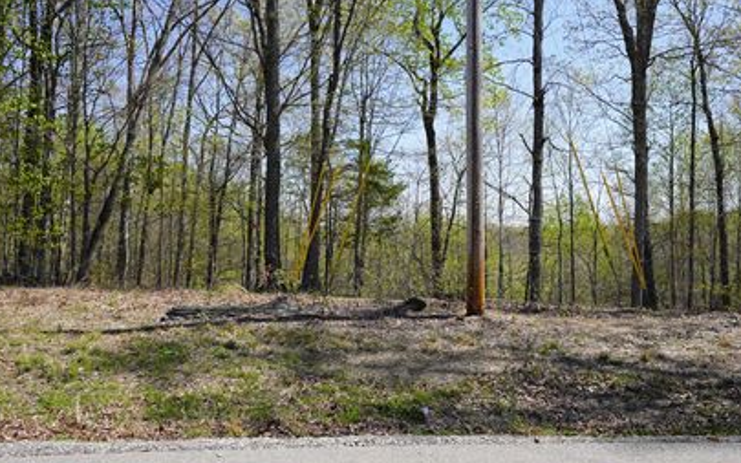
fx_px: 687
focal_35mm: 34
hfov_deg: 56.6
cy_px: 213
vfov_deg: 37.2
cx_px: 406
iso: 100
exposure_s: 1/125
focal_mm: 18
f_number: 9
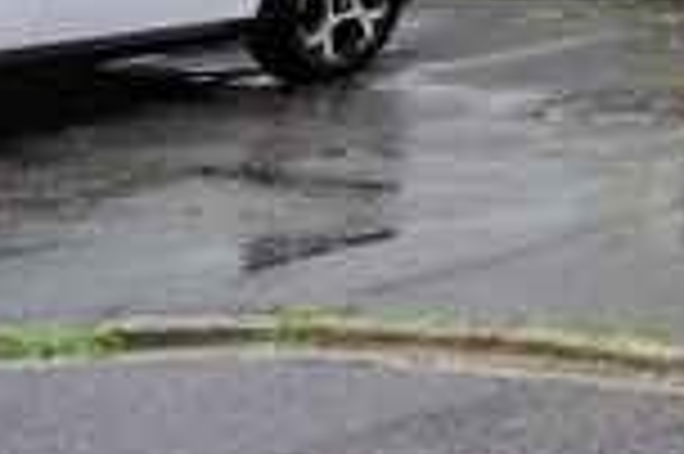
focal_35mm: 103
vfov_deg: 11.4
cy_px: -582
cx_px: 1606
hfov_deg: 14.2
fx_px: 1948
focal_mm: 19.5
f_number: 8
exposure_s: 1/1000
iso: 800
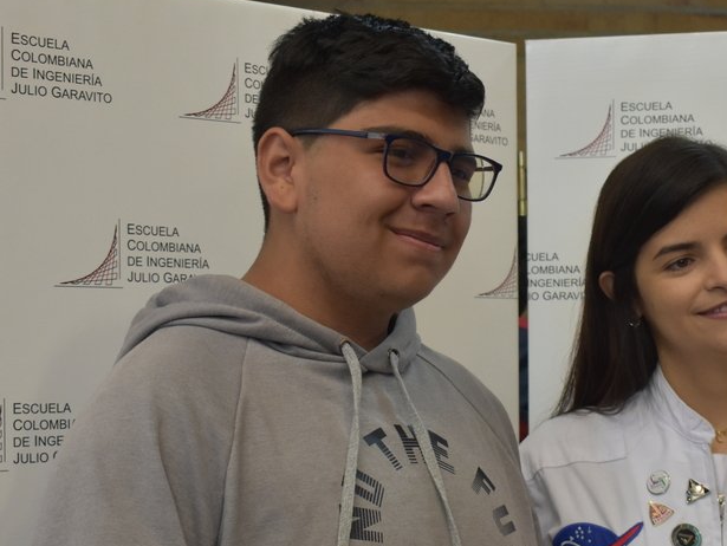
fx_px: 1891
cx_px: 577
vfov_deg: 16.4
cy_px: 365
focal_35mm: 90
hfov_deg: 21.5
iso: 800
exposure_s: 1/125
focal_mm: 32
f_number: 5.6
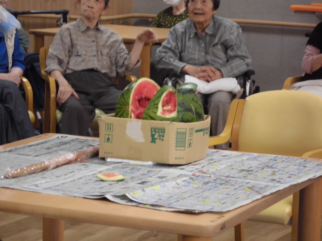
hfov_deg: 14.2
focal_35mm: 139
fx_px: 1293
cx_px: 161
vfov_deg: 10.7
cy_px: 120
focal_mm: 24.8
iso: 400
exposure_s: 1/40
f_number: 6.2
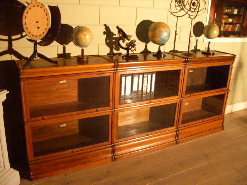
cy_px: 92
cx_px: 124
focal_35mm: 35
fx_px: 250
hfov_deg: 52.6
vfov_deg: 40.7
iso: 100
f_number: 2.8
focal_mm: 5.8
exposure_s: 1/4
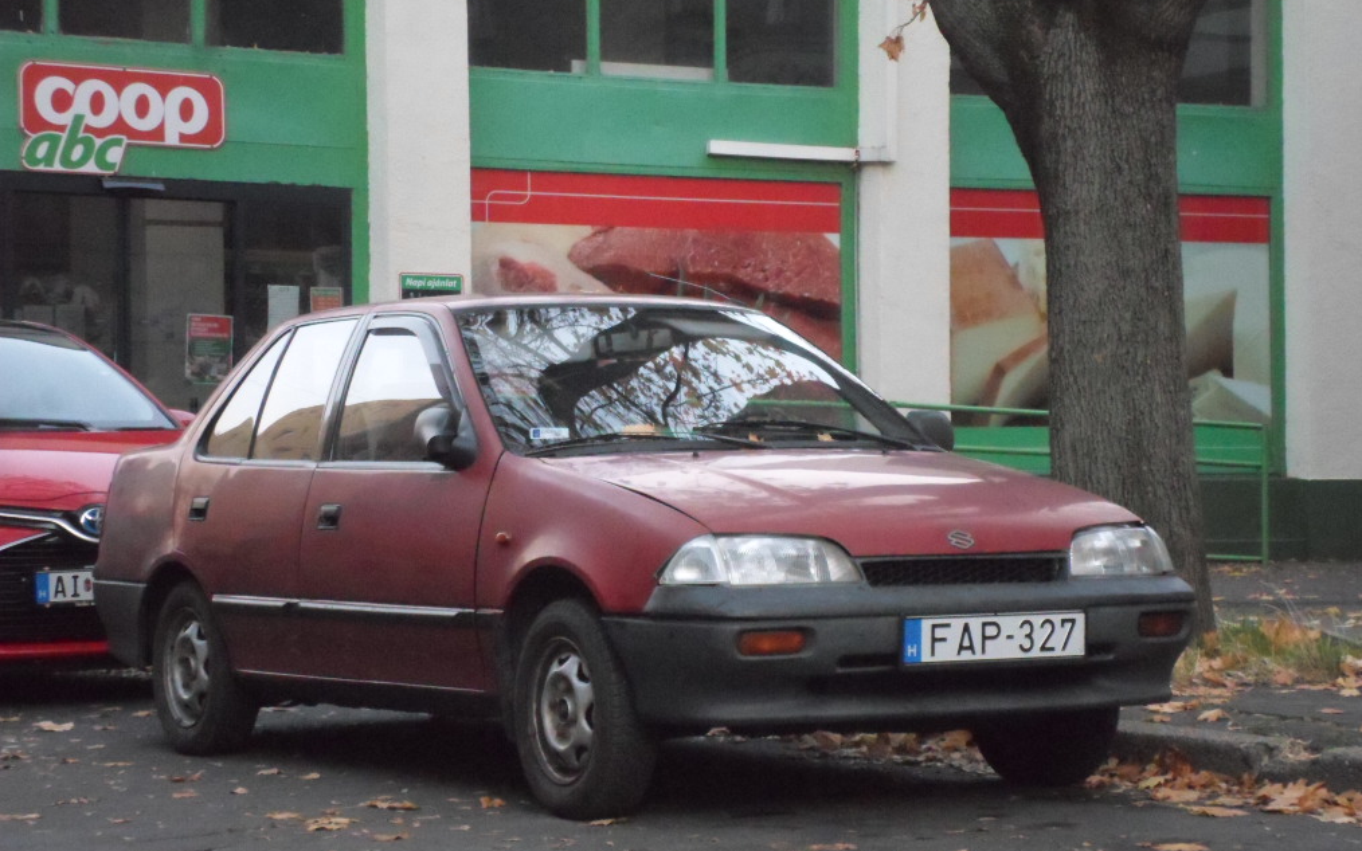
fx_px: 3972
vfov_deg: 12.2
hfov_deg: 19.5
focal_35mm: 107
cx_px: 677
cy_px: 377
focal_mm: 18
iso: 800
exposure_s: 1/20
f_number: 5.2
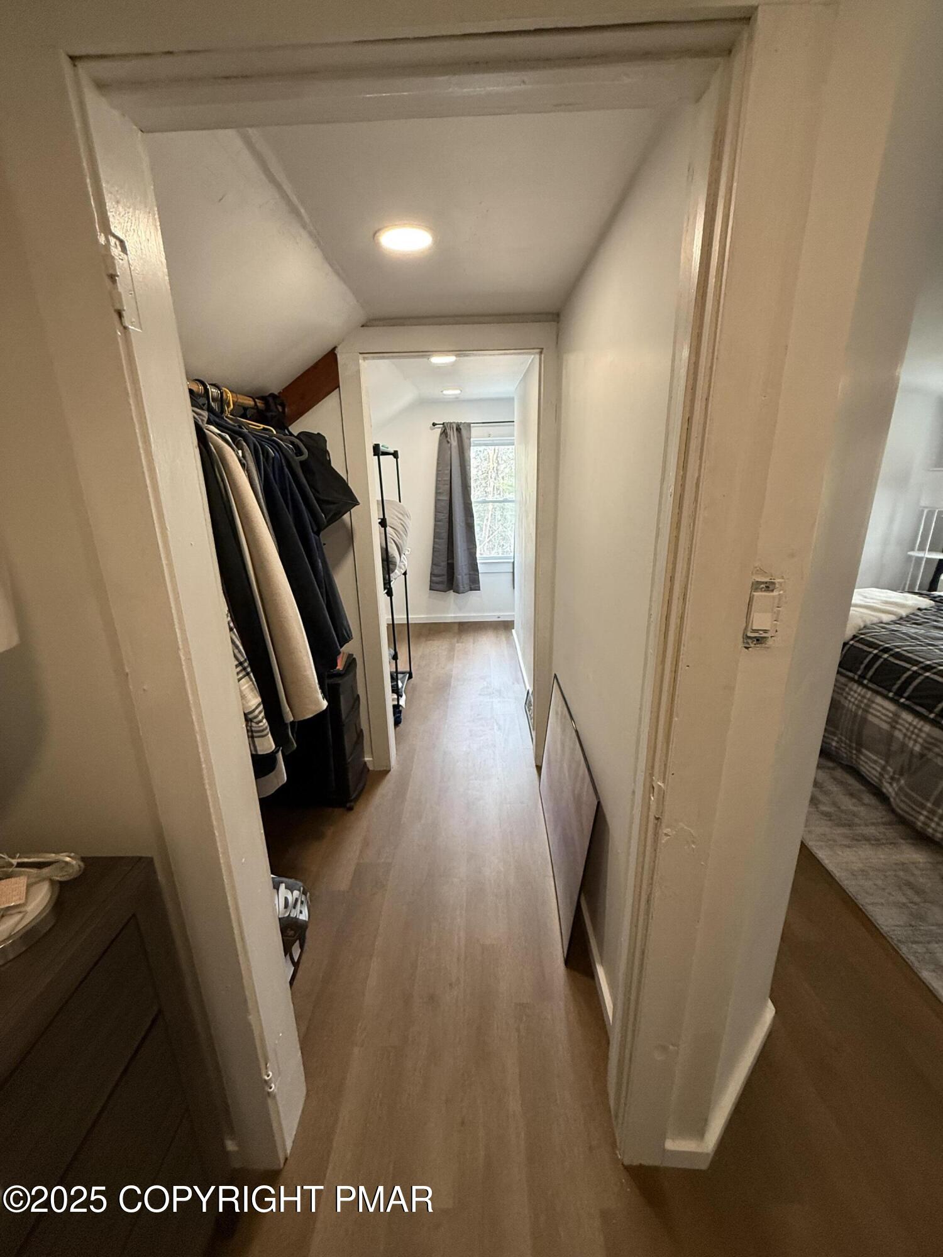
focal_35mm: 14
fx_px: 509
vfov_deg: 102.1
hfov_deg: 85.7
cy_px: 628
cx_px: 472
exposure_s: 1/60
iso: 320
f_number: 2.2
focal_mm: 2.22
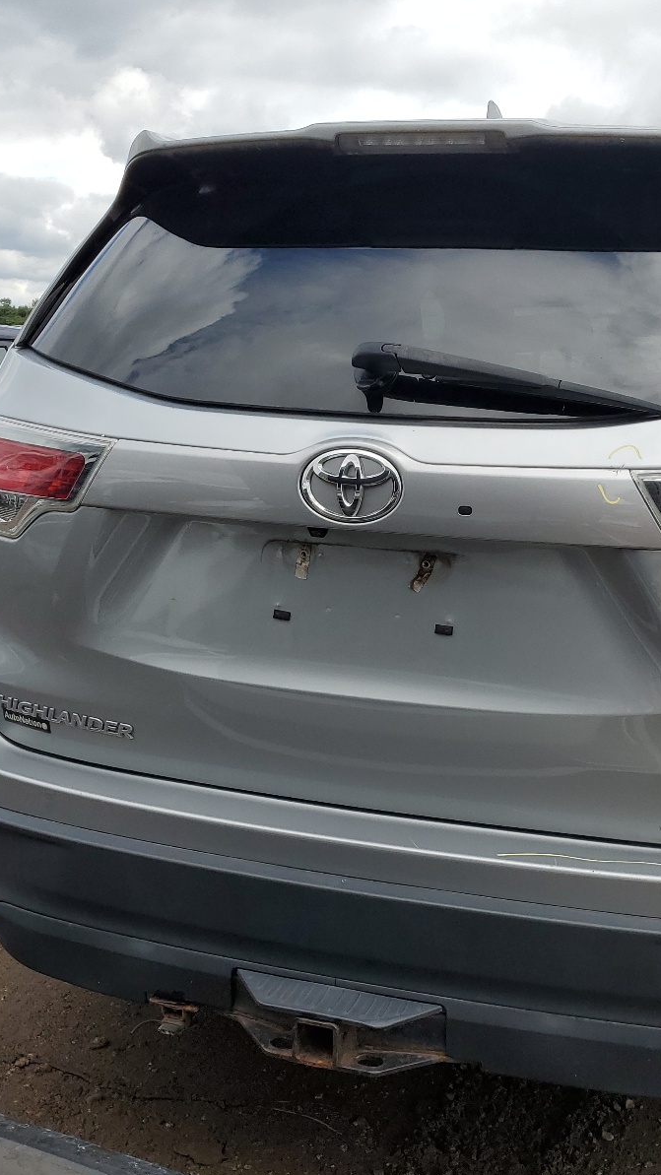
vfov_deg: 52.8
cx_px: 460
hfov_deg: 30.9
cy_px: 588
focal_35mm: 38
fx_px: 1184
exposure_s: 1/3333
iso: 50
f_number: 1.5
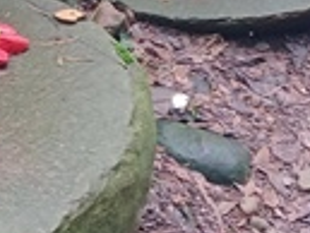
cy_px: 36
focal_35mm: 116
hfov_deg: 15.8
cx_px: -125
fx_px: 1040
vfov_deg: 12.7
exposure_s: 1/30
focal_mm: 4.6
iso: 320
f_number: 1.8
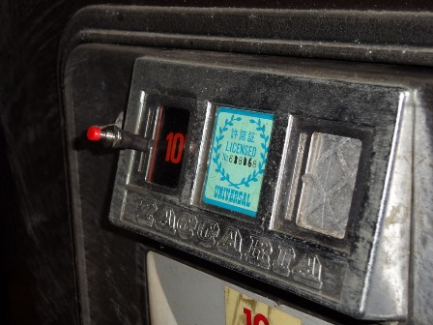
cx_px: 216
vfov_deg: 24.8
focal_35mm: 59
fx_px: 738
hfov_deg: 32.7
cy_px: 162
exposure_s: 1/60
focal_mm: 10.6
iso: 120
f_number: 11.3
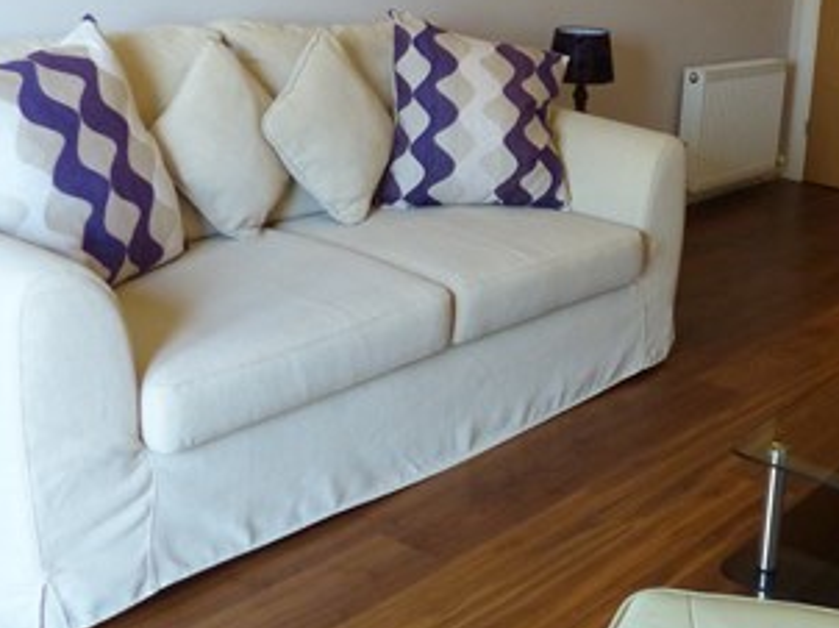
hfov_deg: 34.7
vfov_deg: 27.4
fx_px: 1284
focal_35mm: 53
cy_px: 228
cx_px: 706
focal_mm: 4.5
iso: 400
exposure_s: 1/50
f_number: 2.8
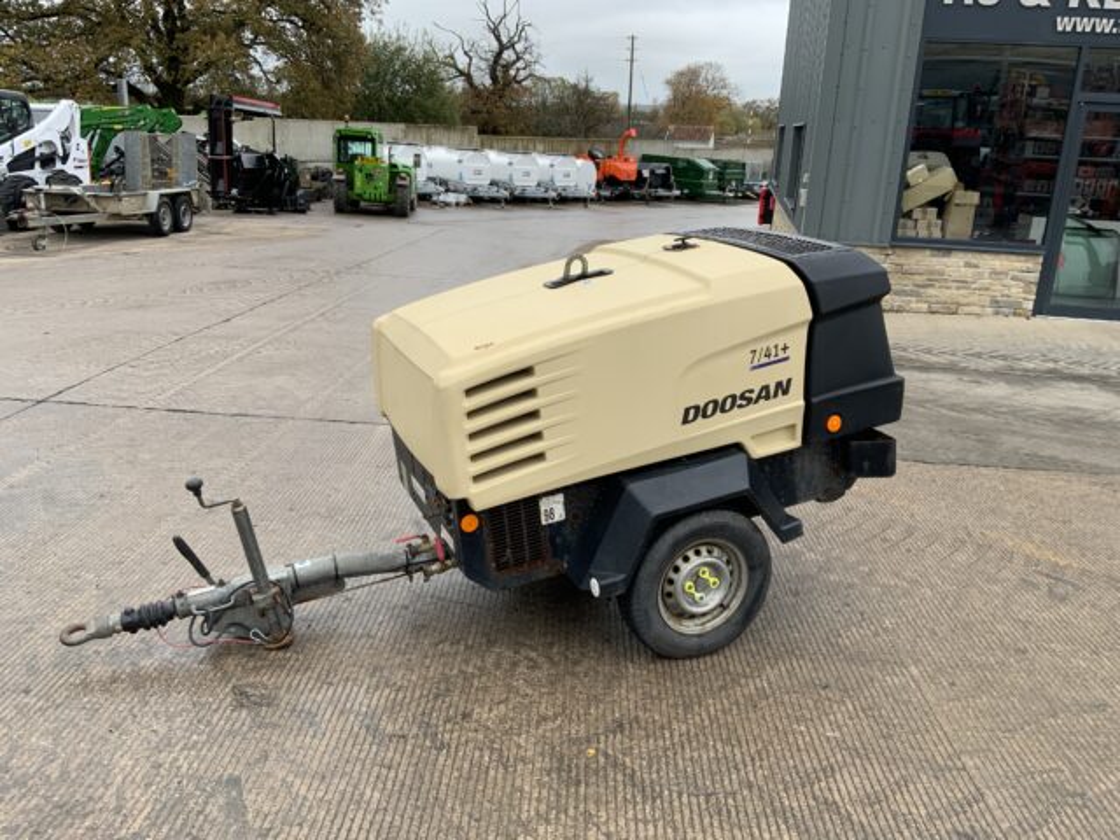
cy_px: 420
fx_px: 938
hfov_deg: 61.7
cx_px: 560
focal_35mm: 29
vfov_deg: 48.2
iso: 20
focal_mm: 3
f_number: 1.8
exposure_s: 1/122
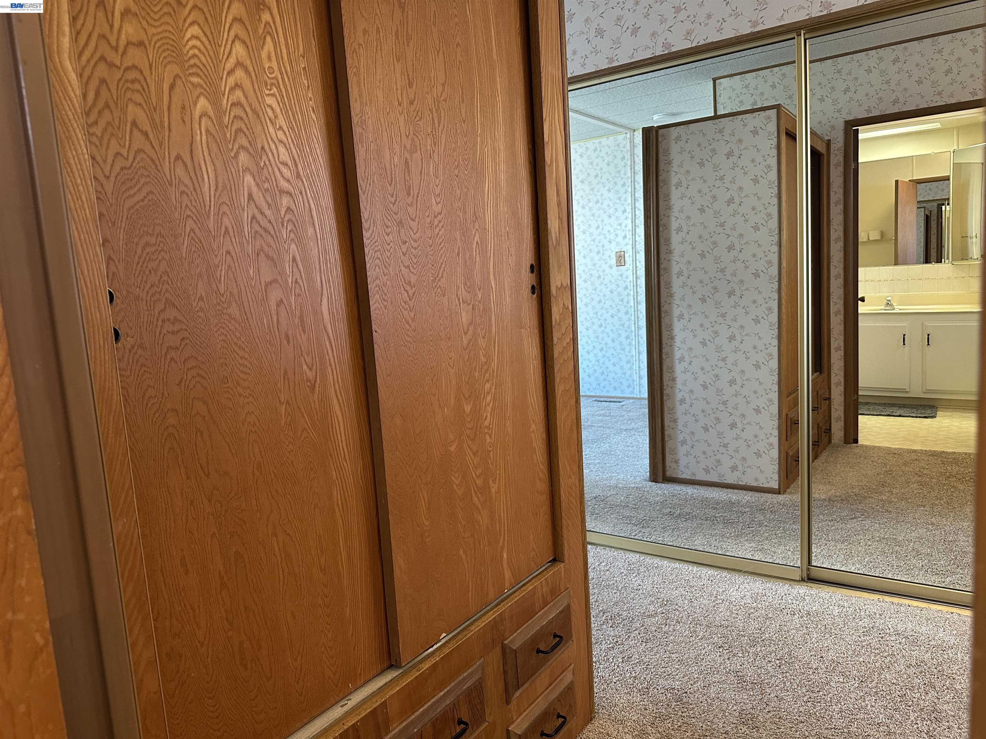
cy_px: 370
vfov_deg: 56.8
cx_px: 493
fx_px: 684
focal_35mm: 24
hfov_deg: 71.6
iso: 320
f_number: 1.78
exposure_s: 1/60
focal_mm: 6.86
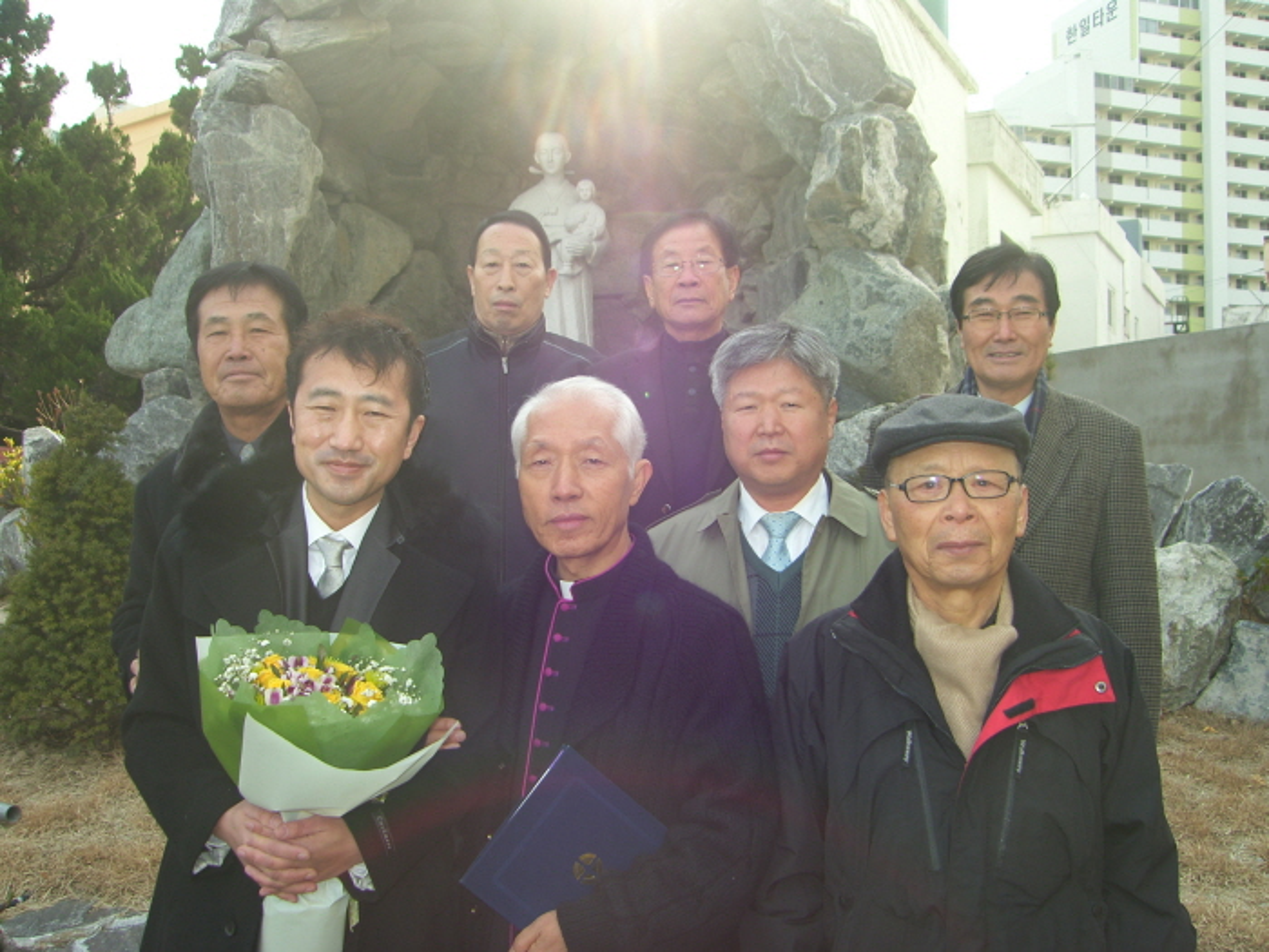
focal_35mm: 28
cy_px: 476
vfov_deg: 49.7
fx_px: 1026
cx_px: 634
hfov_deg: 63.4
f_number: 2.2
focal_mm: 7.4
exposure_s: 1/640
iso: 50
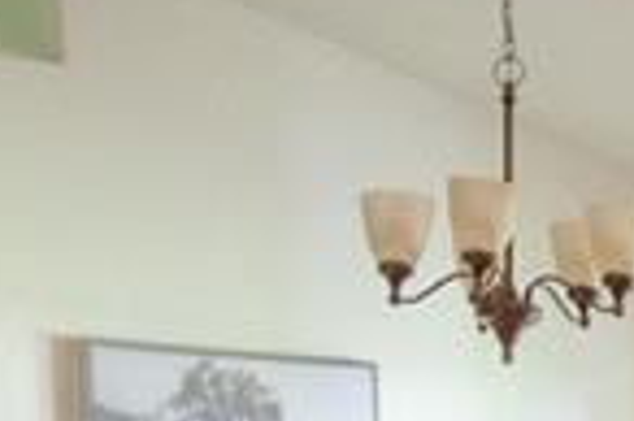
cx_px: 936
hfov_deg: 17.6
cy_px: 790
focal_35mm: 105
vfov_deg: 11.9
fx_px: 1847
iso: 400
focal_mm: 10
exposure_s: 1/60
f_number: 9
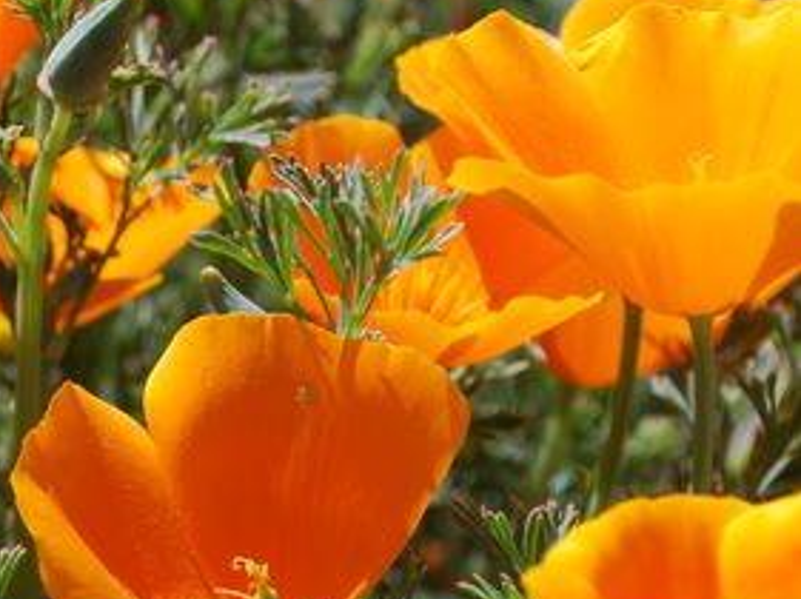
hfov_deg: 9.8
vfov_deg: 7.5
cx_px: -251
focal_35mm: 198
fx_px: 4576
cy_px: 481
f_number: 8
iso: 100
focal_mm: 52
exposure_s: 1/200
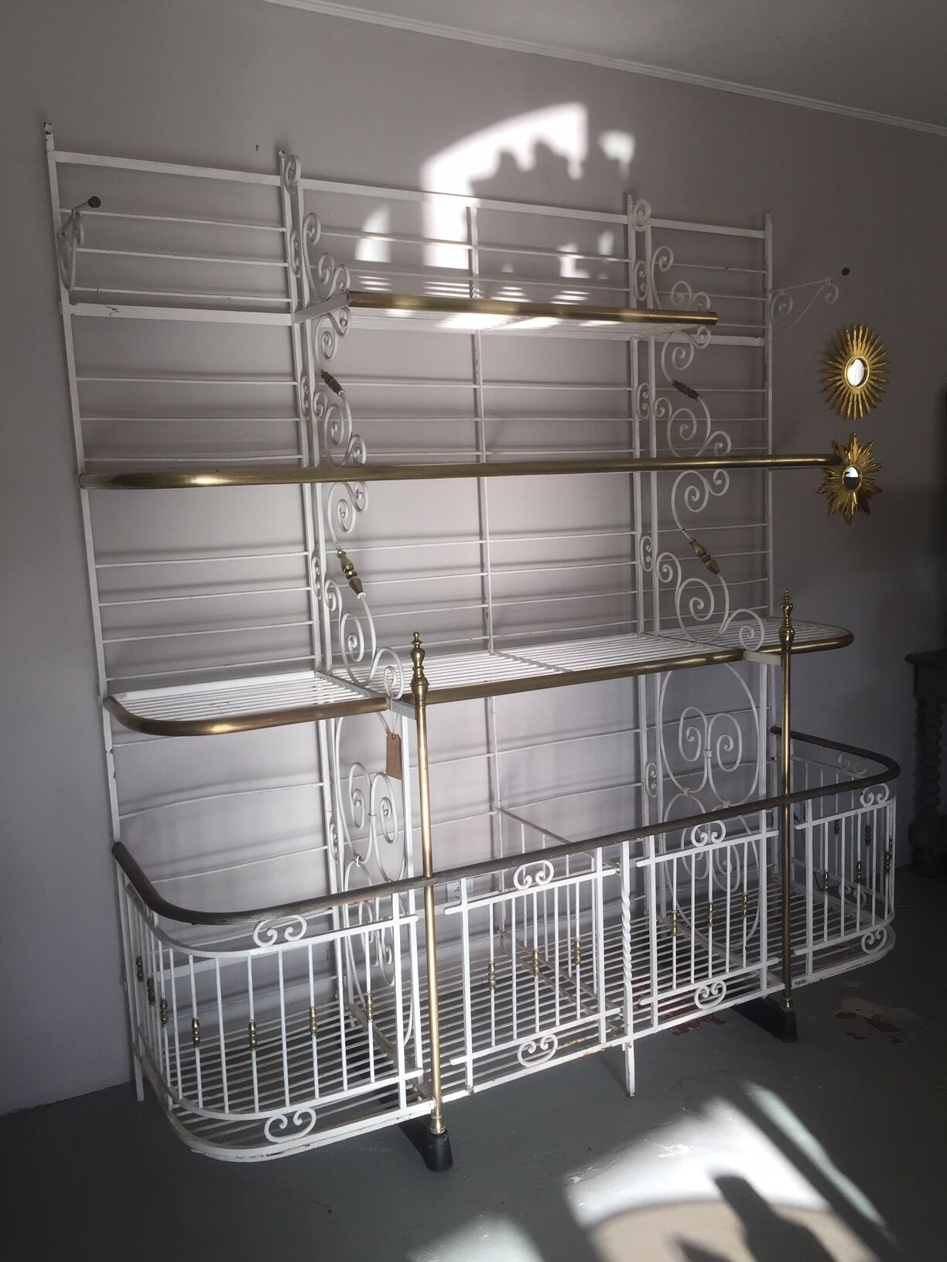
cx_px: 474
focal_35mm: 29
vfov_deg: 61.7
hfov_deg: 48.2
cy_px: 631
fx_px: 1058
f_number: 2.2
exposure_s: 1/165
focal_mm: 4.15
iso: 32
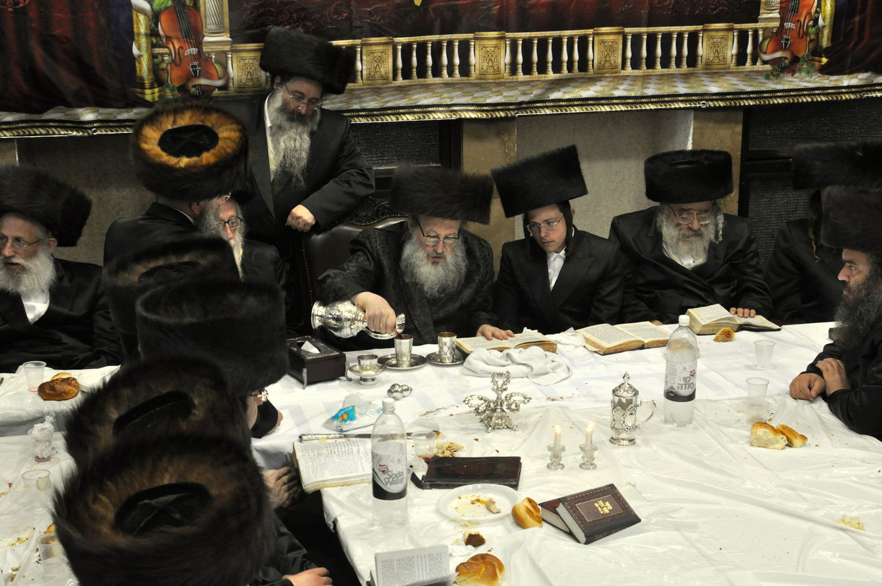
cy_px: 293
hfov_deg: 31.9
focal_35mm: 63
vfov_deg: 21.5
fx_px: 1542
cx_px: 441
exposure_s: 1/100
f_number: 5
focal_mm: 42
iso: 1000
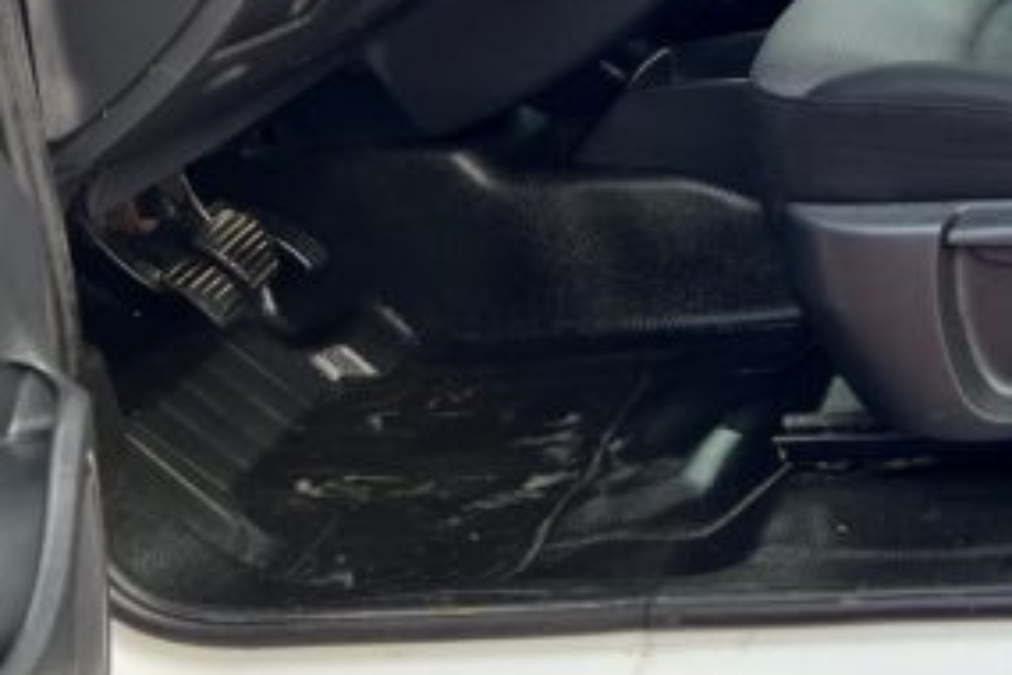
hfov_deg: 23.8
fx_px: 2136
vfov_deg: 16.8
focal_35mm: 76
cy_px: -238
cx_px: 1282
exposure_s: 1/153
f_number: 1.5
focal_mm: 5.7
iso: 40
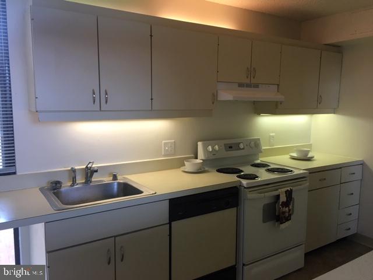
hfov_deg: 61.7
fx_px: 312
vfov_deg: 48.2
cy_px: 140
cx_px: 186
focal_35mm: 29
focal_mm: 4.15
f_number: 2.2
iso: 40
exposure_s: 1/30
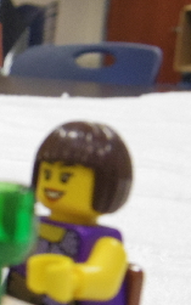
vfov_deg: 20.9
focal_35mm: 99
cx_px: -156
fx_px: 824
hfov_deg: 12.1
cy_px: 207
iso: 1000
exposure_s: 1/100
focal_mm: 7.1
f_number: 4.5
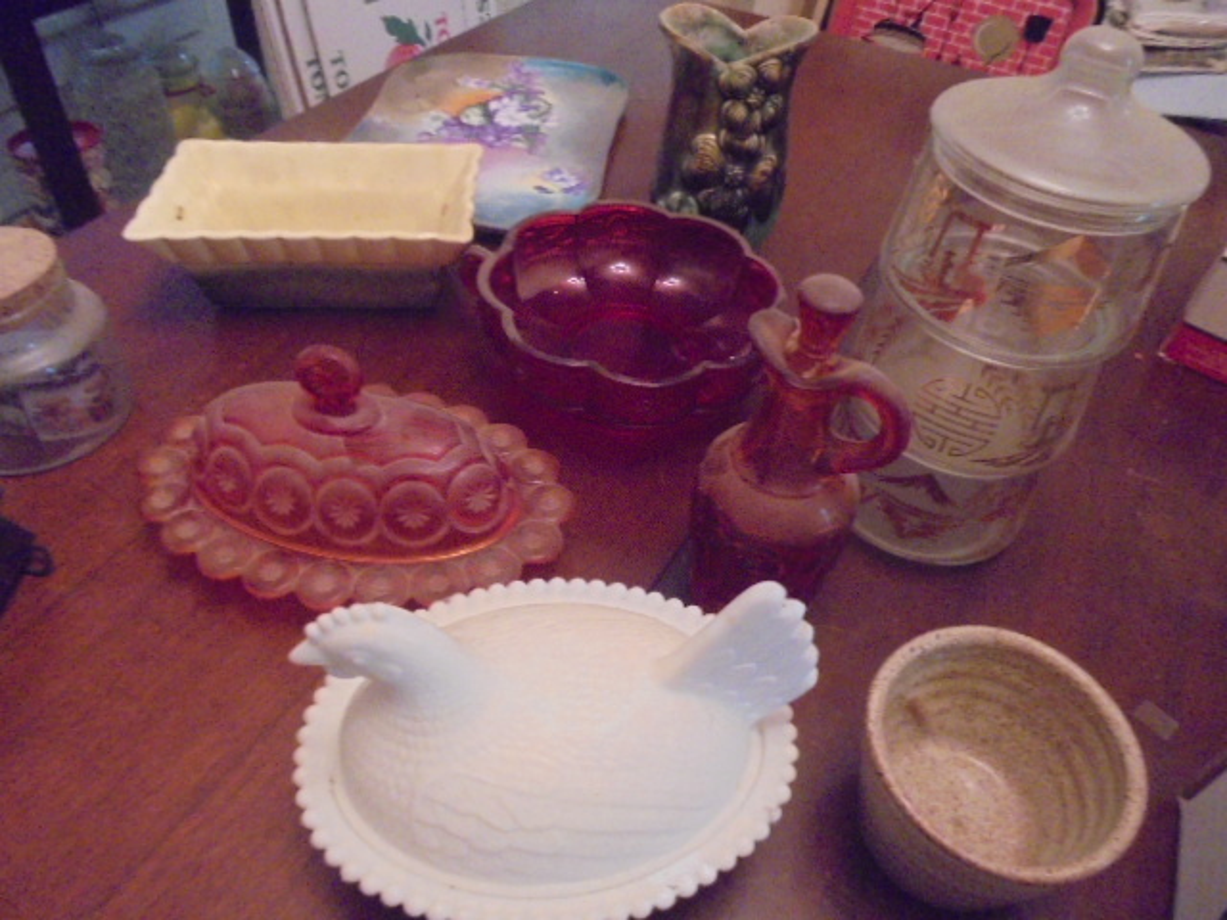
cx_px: 614
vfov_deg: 53.1
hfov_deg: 67.3
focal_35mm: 26
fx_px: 922
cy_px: 460
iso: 800
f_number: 3.5
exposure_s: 1/13
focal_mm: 4.6
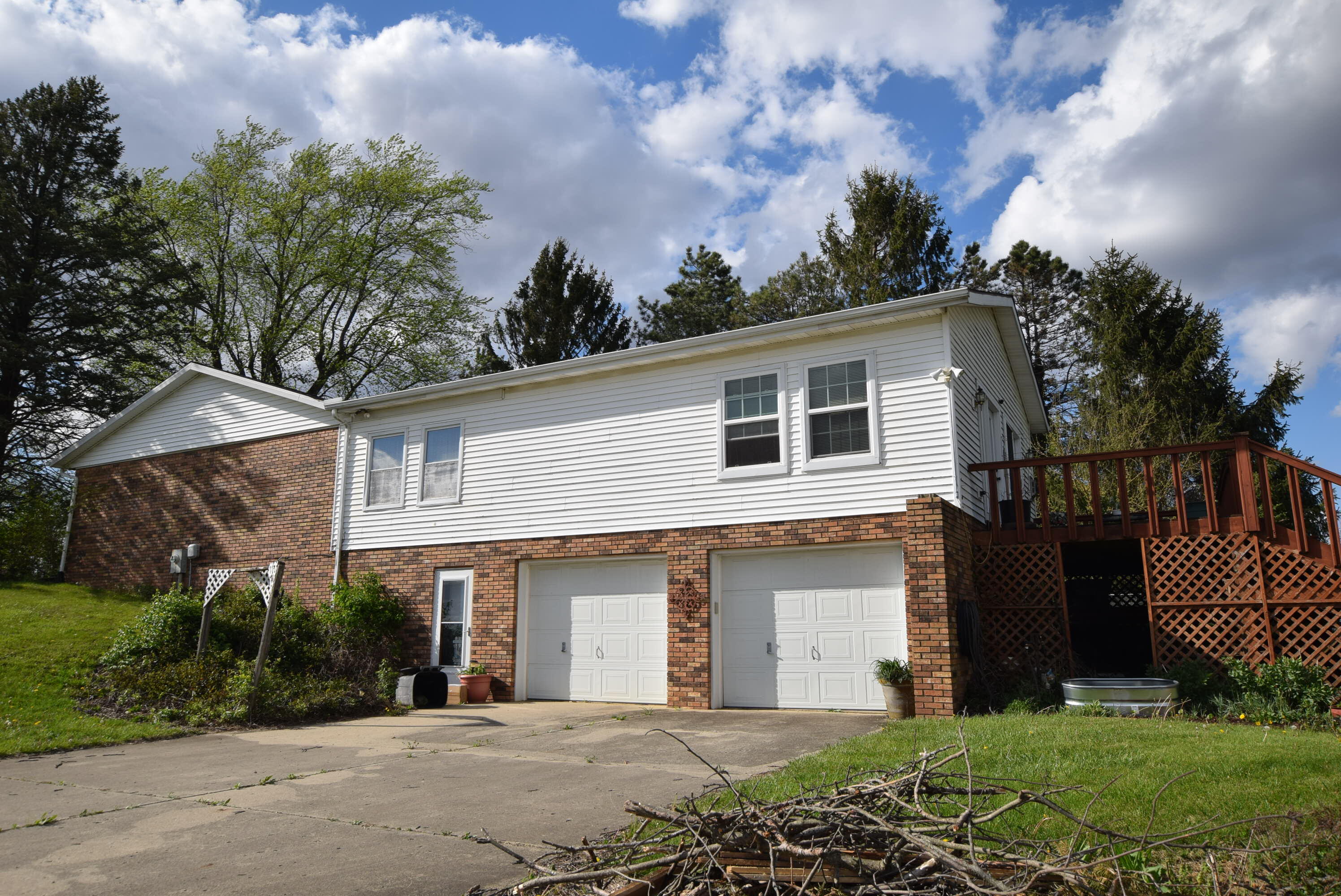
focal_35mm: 26
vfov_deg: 50.5
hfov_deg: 70.4
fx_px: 951
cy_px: 448
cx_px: 670
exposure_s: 1/400
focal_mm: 17
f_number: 10
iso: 200
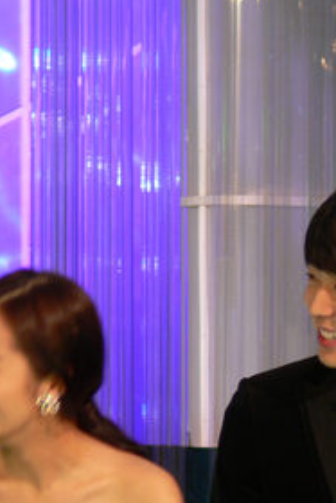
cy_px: 274
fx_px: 13870
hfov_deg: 1.4
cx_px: 345
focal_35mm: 992
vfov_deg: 2.1
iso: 125
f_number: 3.7
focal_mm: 88.8
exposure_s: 1/30
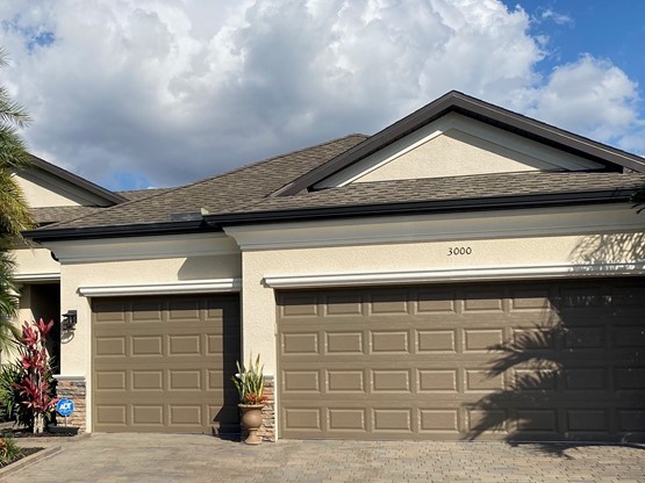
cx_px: 130
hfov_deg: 38.2
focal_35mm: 48
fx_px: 894
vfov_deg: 30.0
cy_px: 333
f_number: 1.8
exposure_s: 1/4608
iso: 32
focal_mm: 4.25
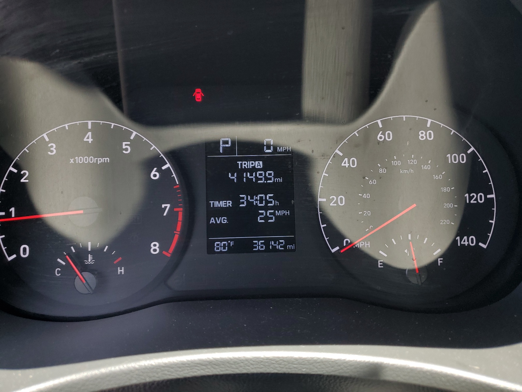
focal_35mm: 26
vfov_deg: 53.1
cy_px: 196
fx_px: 392
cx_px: 261
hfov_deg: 67.3
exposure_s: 1/213
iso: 50
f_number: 1.5
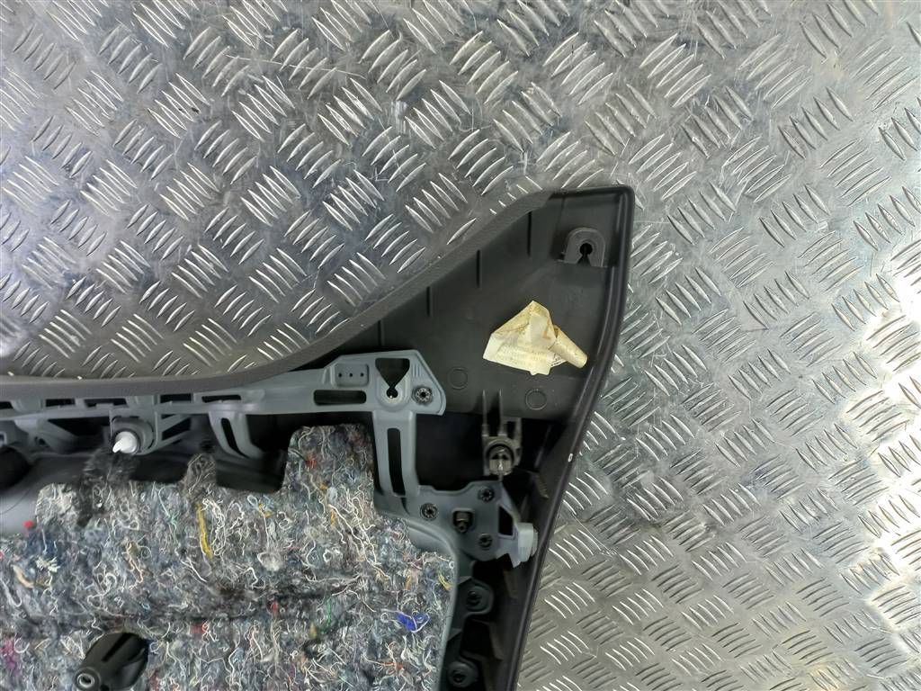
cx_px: 460
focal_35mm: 25
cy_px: 346
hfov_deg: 69.4
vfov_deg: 54.9
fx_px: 665
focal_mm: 4.6
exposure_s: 1/50
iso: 80
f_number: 1.8
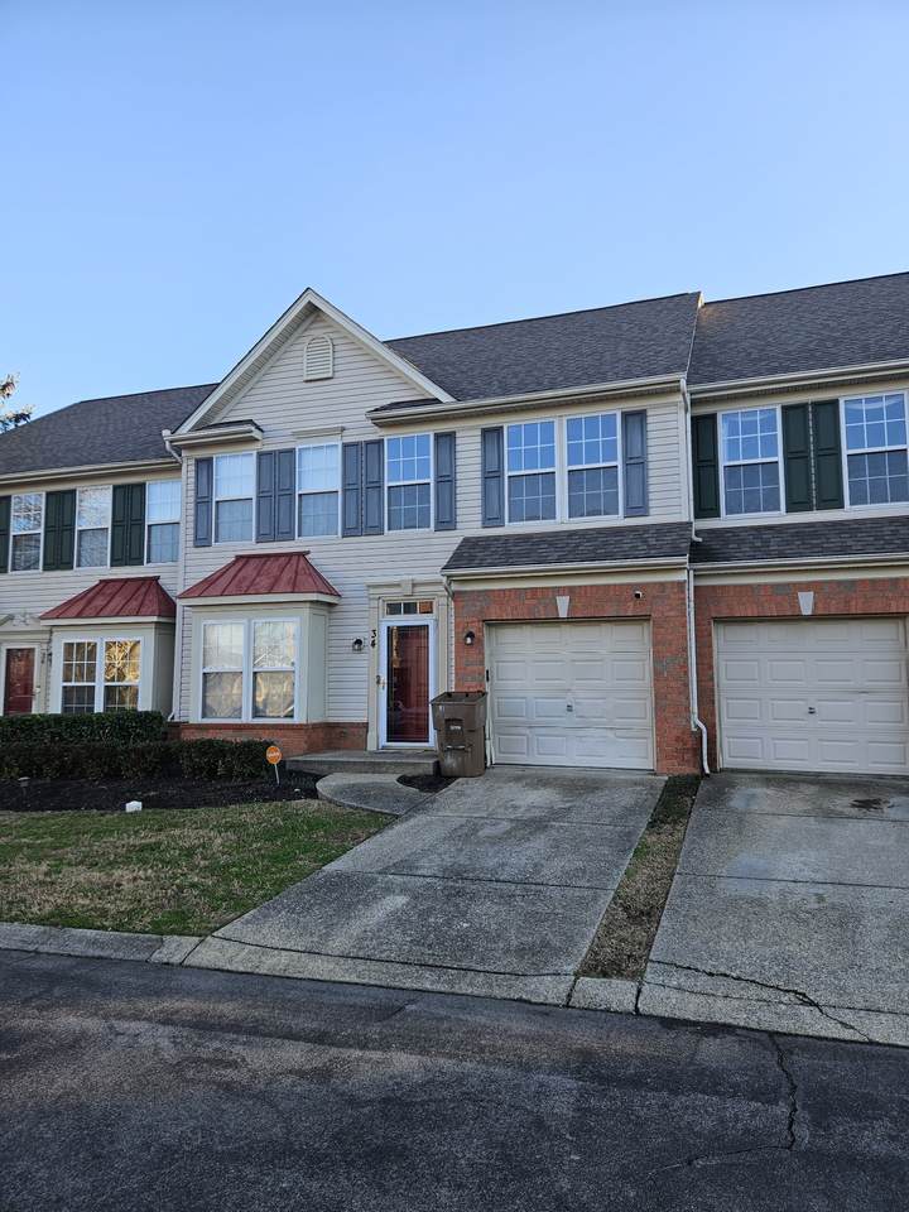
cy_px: 606
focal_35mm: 23
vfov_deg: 73.9
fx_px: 805
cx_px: 454
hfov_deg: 58.9
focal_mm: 5.4
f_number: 1.8
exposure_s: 1/334
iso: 25
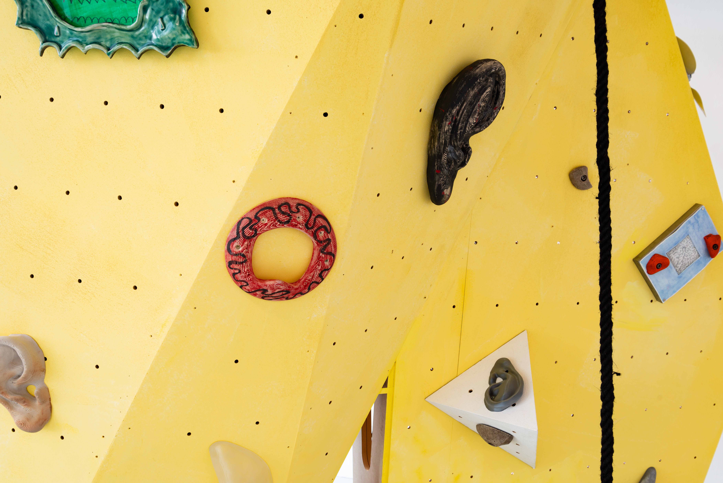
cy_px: 242
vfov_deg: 38.9
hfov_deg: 55.8
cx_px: 362
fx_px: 683
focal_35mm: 34
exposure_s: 1/6
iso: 100
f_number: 8
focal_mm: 34
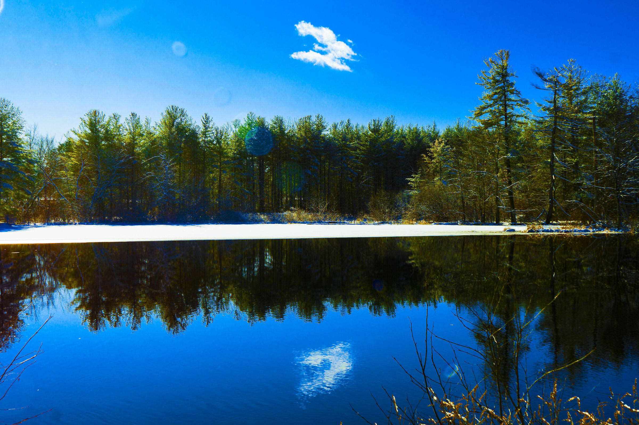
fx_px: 745
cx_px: 320
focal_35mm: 42
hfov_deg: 46.4
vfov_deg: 31.9
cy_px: 212
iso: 100
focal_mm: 28
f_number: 9
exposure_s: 1/100
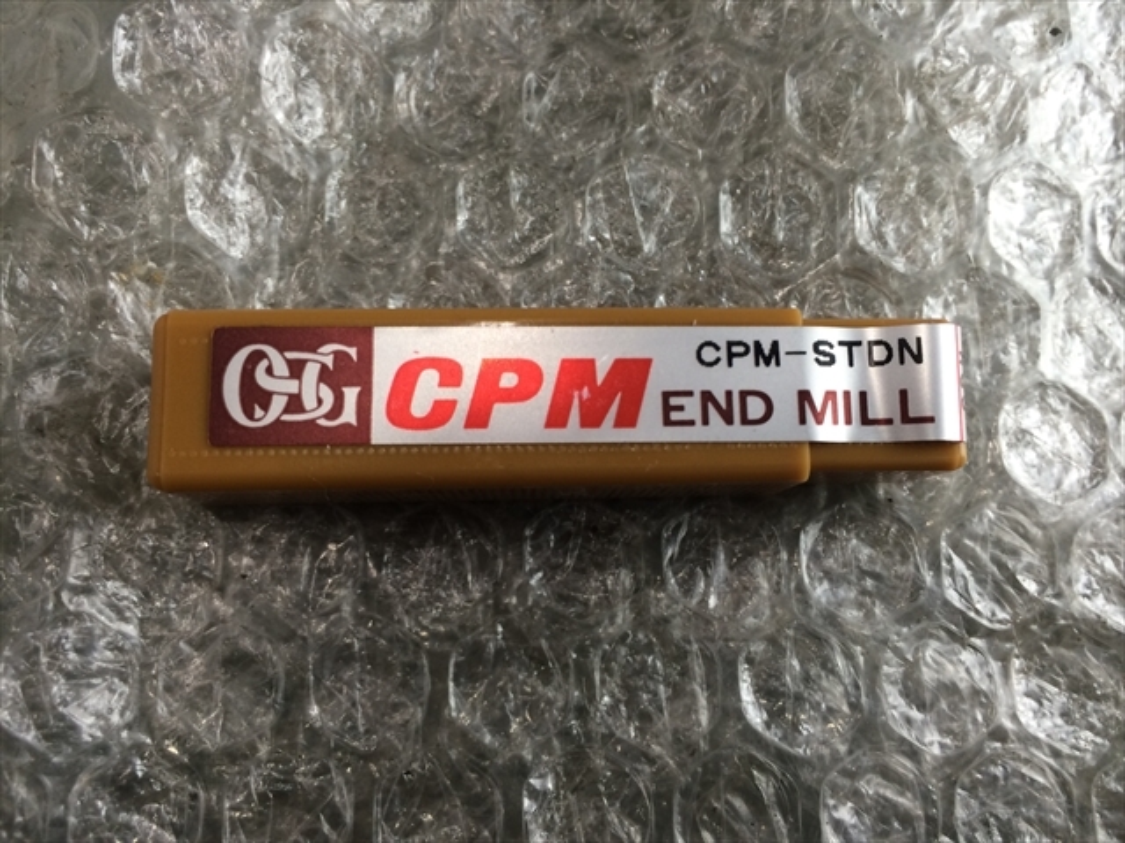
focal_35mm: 29
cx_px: 562
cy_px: 422
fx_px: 942
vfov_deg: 48.2
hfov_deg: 61.7
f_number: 2.2
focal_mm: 4.15
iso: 64
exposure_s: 1/30
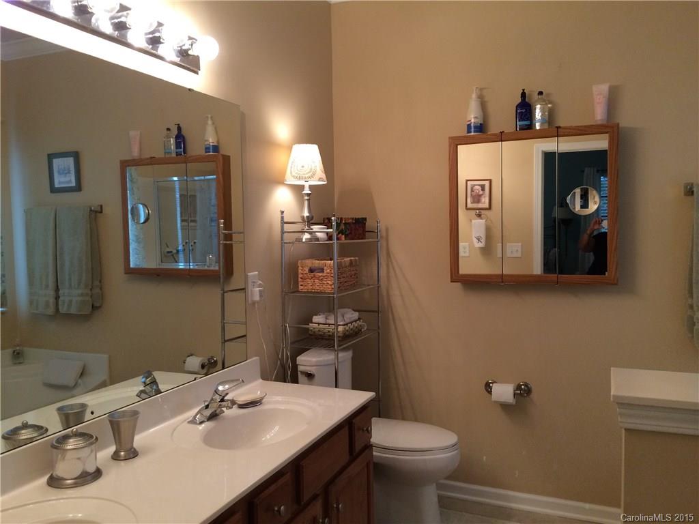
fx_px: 586
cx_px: 350
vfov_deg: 48.2
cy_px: 262
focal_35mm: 29
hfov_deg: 61.7
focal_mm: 4.15
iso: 64
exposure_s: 1/30
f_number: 2.2
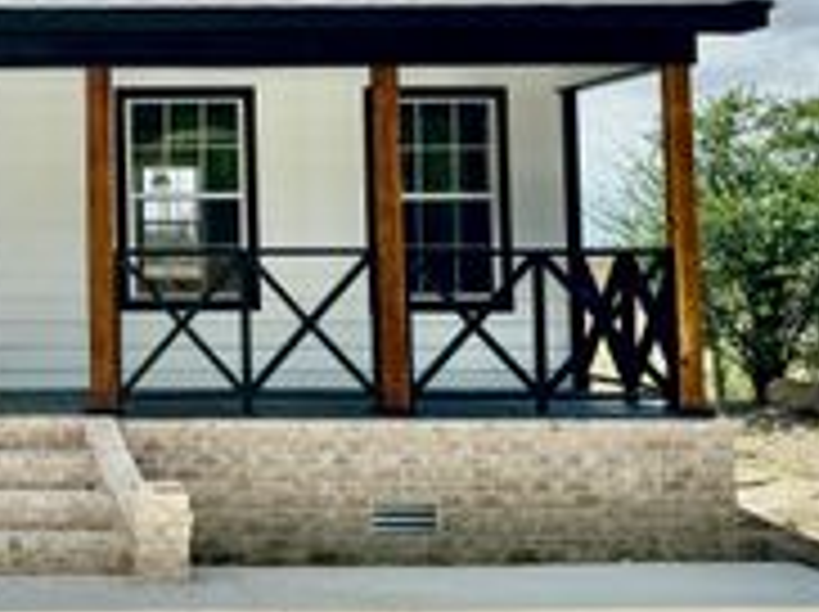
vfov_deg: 22.0
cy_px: 151
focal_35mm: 66
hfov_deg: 27.2
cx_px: -63
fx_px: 1559
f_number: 1.78
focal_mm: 6.76
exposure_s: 1/3413
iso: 80
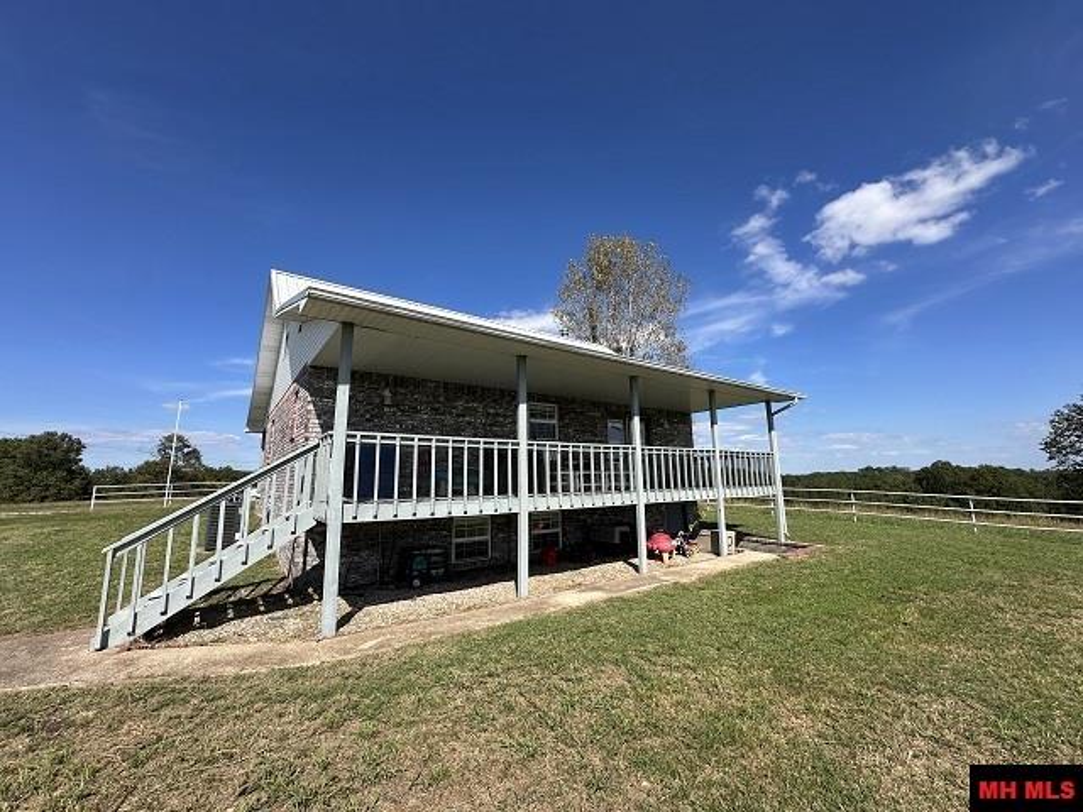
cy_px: 406
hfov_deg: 102.1
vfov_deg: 85.7
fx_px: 438
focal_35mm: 14
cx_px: 542
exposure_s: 1/1916
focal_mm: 2.22
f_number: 2.2
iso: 50
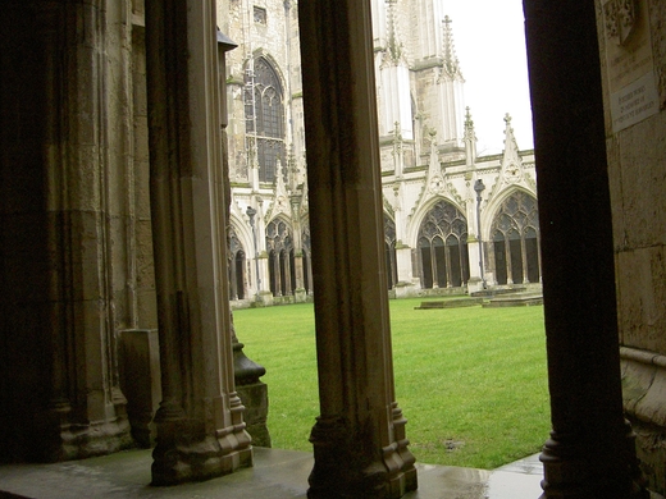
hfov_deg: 42.0
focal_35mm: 45
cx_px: 374
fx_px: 866
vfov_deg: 32.2
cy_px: 261
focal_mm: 8
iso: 200
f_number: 2.8
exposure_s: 1/60
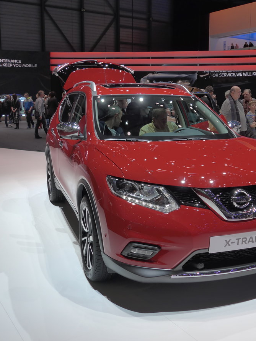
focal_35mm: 39
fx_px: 385
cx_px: 153
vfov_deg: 47.9
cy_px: 170
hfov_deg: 36.7
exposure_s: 1/500
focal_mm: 6
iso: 160
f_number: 2
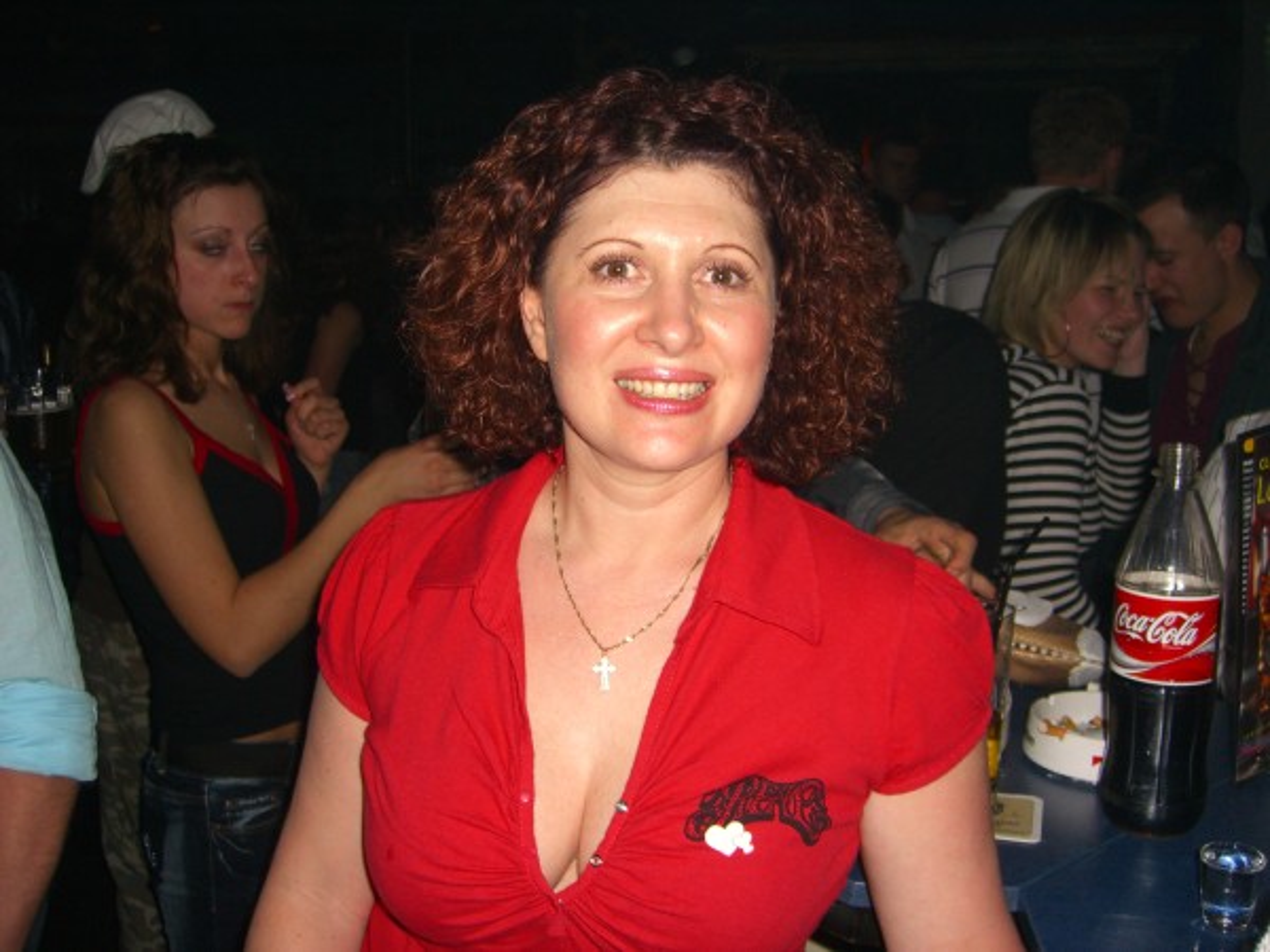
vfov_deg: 37.7
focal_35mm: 38
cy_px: 476
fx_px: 1394
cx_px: 635
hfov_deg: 49.0
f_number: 2.8
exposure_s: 1/60
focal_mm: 7.9
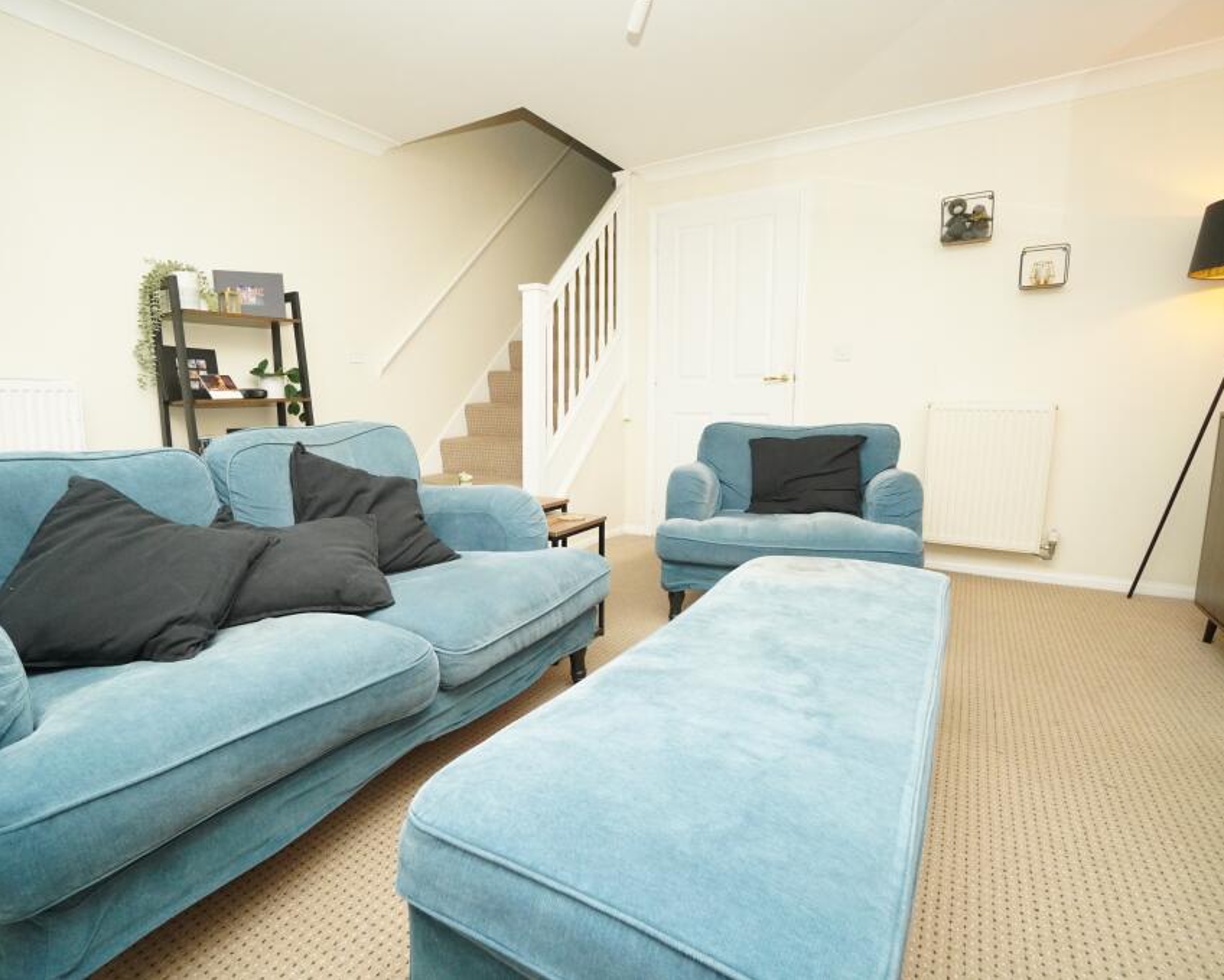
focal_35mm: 17
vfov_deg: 77.0
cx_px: 553
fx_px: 616
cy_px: 488
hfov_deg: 89.4
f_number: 4
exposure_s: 1/60
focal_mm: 10
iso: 4000
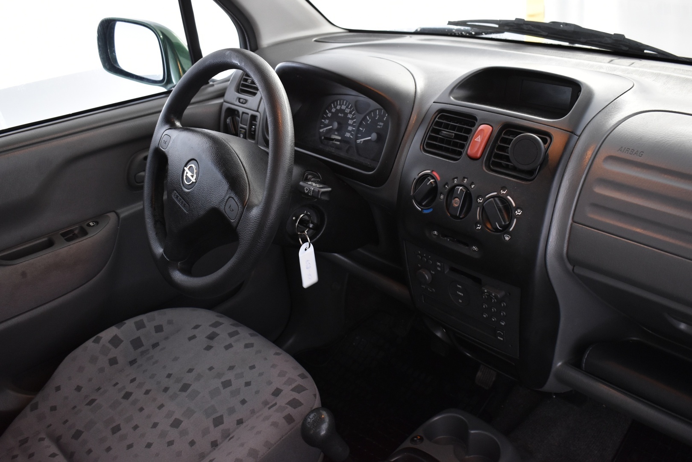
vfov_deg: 36.9
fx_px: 692
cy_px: 231
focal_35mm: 36
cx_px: 346
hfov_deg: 53.1
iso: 1250
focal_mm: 24
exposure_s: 1/10
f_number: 5
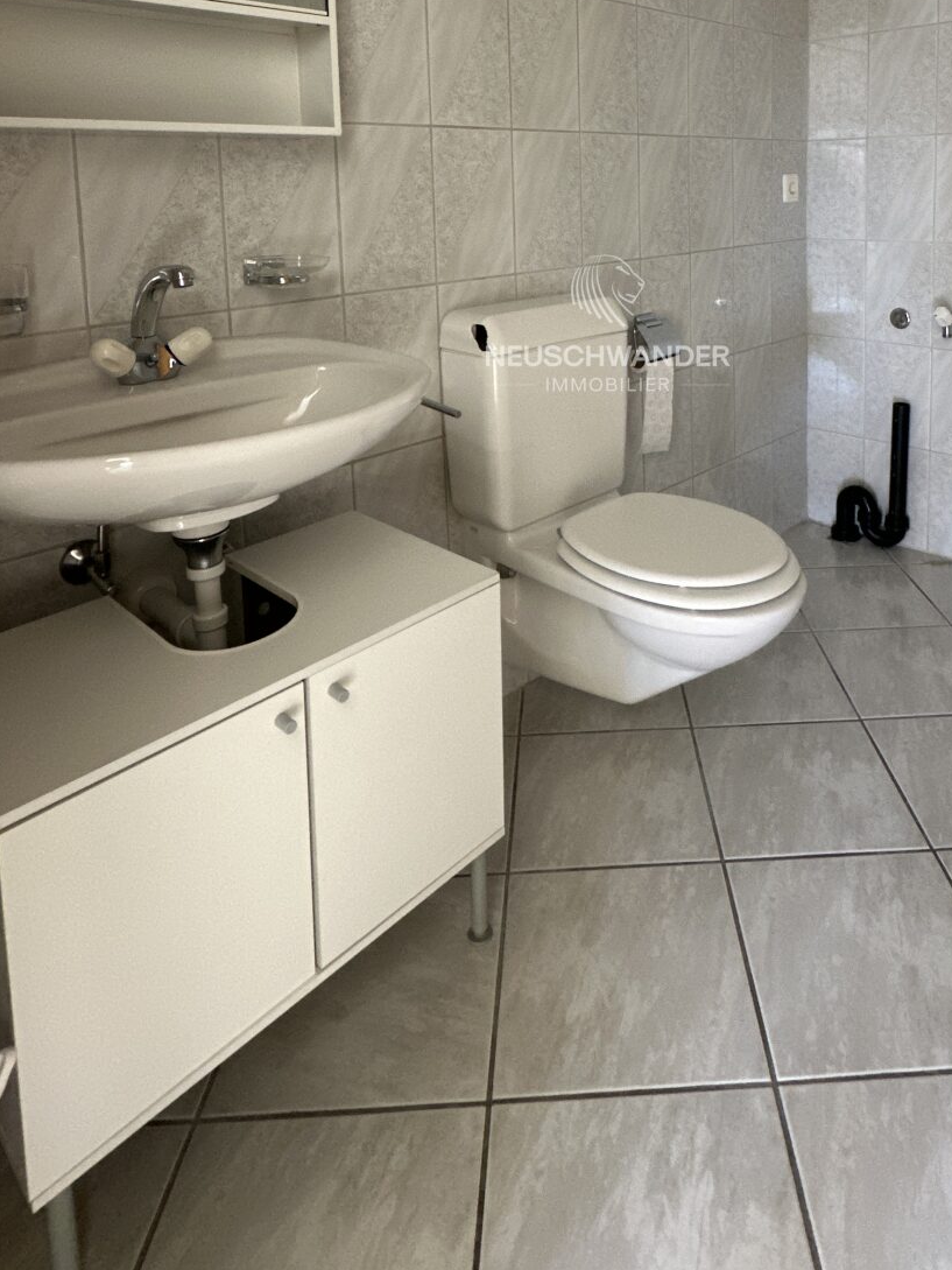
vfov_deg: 65.7
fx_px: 880
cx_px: 608
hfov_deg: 56.0
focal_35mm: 24
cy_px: 270
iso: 800
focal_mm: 2.22
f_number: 2.2
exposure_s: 1/60
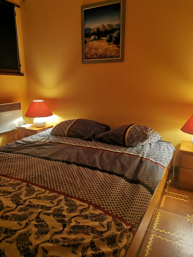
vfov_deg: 65.3
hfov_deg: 51.4
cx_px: 96
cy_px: 128
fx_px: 201
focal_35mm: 27
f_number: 1.8
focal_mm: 5.58
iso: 250
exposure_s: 1/50
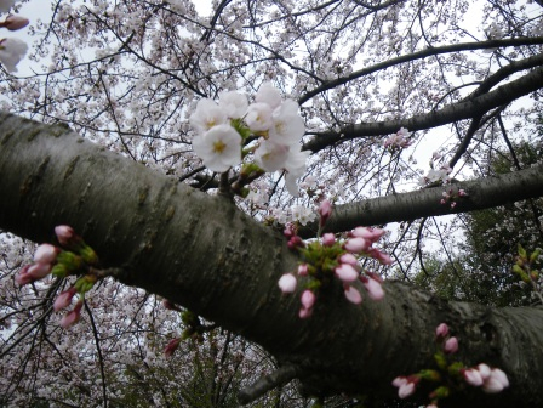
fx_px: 439
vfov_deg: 49.7
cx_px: 272
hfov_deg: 63.4
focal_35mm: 28
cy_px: 204
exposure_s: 1/60
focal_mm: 5
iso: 50
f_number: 3.5
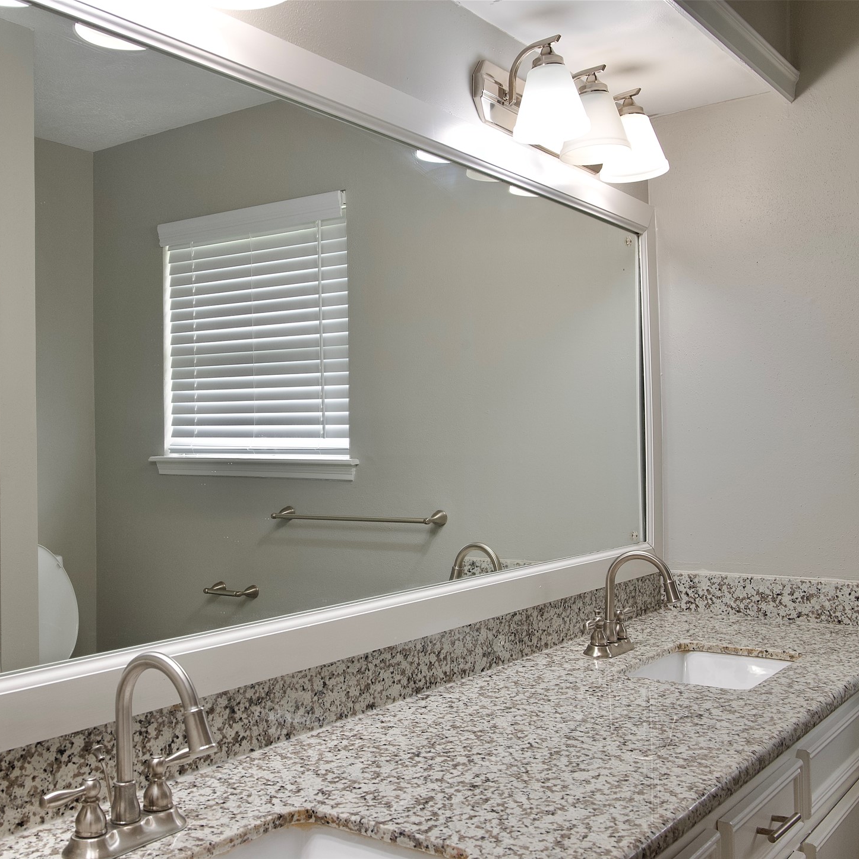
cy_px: 430
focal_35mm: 38
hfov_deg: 43.8
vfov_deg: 44.2
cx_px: 315
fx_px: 1057
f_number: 10
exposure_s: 1/25
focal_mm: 29.5
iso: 400
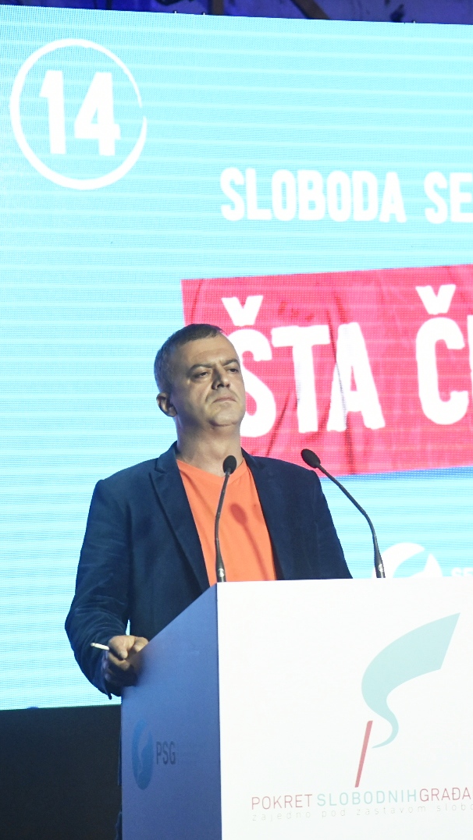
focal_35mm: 189
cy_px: 420
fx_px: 4213
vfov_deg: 11.4
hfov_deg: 6.4
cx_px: 425
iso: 6400
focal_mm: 120
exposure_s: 1/400
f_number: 4
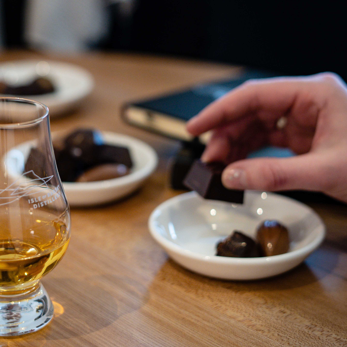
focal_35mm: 89
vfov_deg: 19.5
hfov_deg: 19.4
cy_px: 130
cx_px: 111
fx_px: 1009
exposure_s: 1/160
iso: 1600
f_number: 2.5
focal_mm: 50
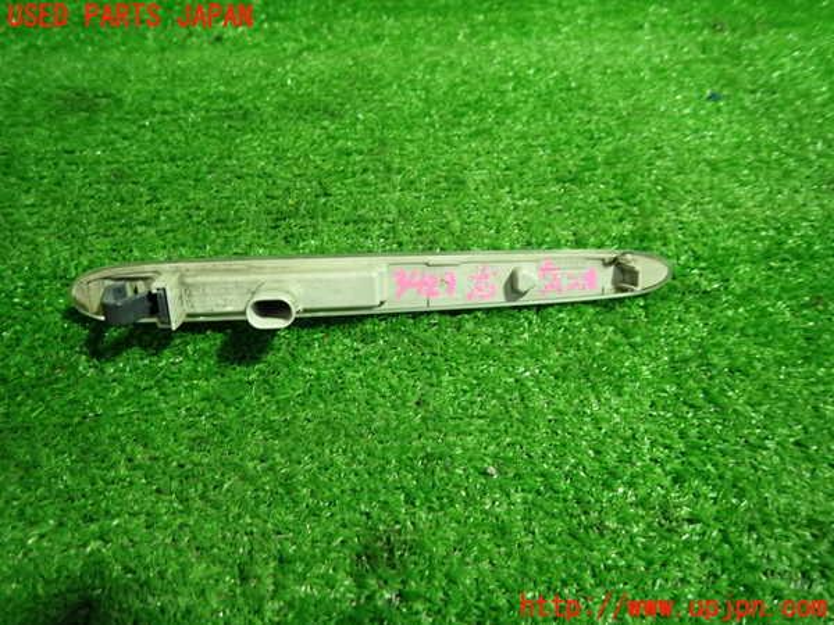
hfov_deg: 69.4
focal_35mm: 25
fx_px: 602
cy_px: 312
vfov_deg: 54.9
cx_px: 417
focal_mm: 4.5
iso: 250
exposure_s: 1/30
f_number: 2
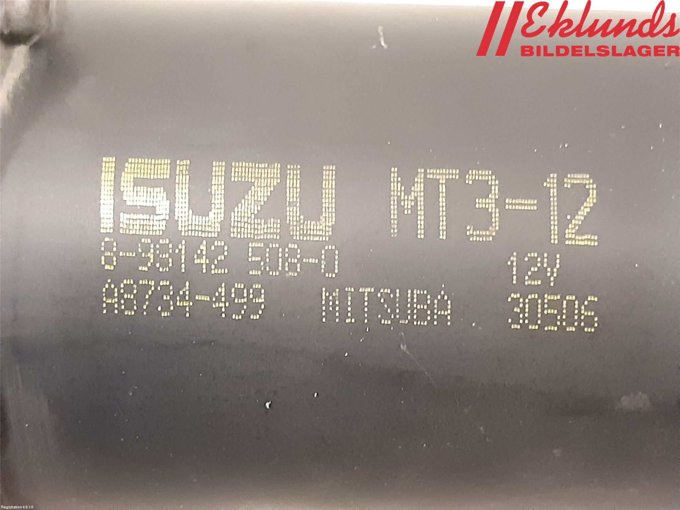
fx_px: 511
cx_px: 340
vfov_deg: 53.1
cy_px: 255
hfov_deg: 67.3
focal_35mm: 26
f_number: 1.7
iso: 500
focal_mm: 3.93
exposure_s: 1/20
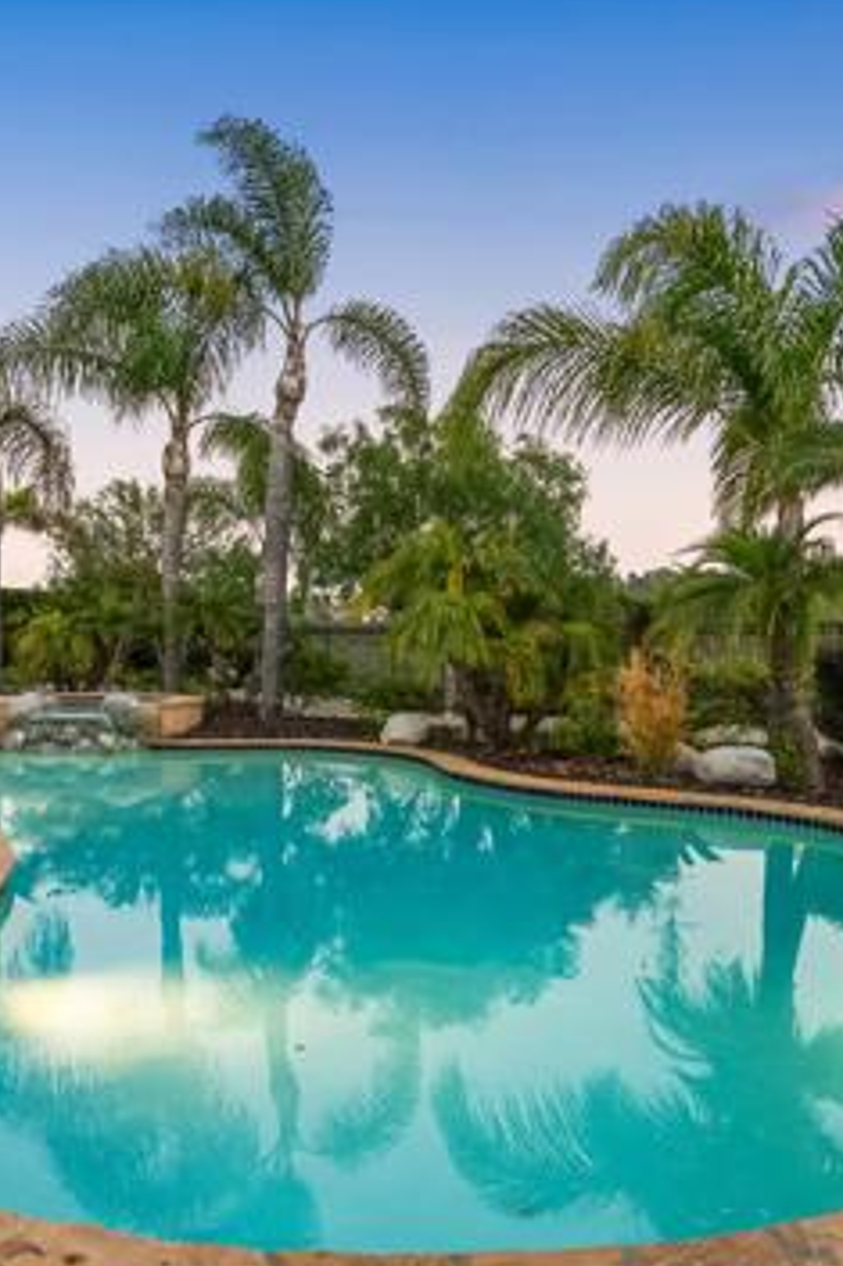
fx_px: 1020
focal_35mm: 29
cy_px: 655
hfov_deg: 44.7
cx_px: 334
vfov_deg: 63.7
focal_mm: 16
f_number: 11
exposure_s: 1/10
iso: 640
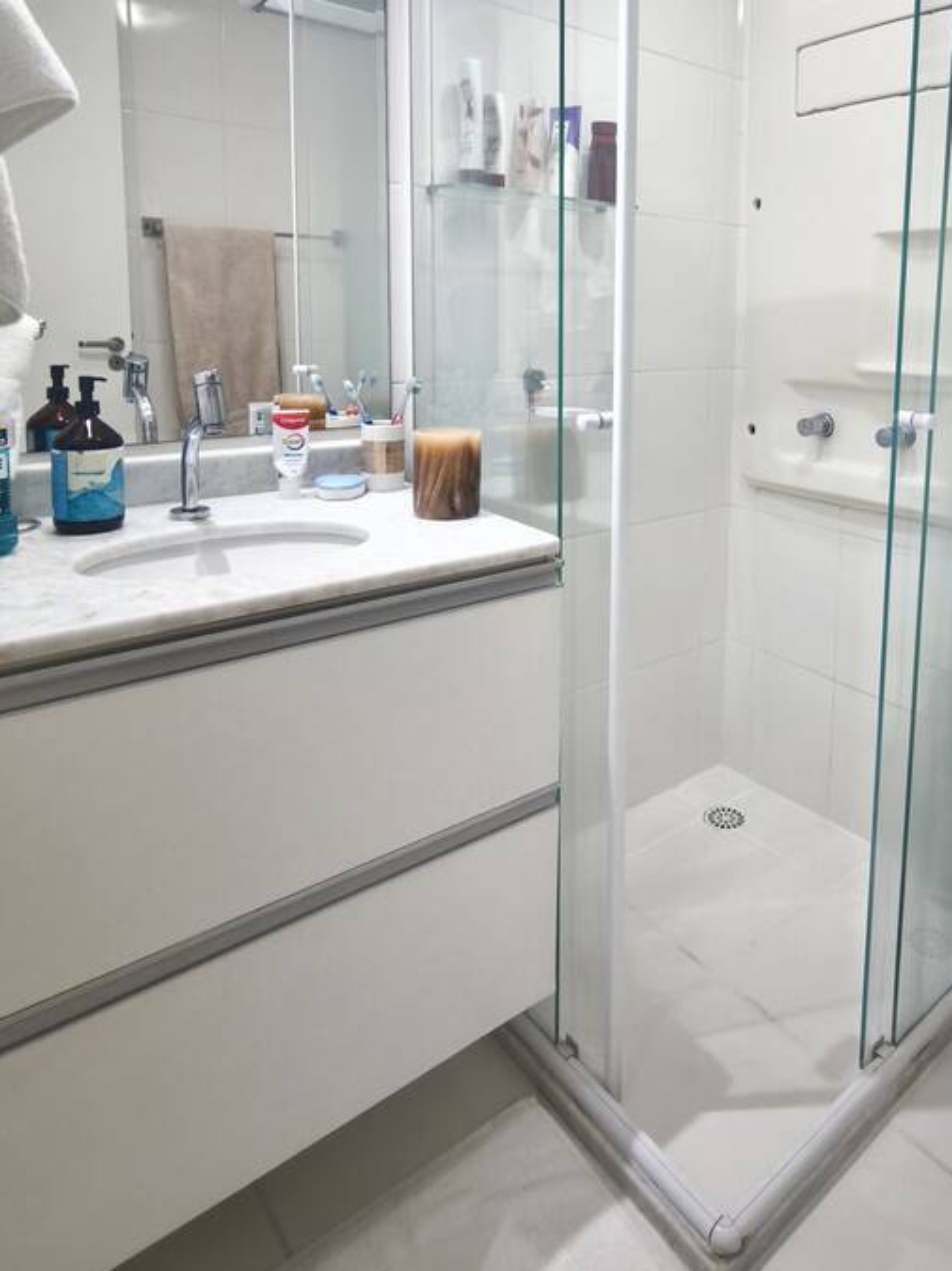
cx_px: 683
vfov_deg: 69.1
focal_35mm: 24
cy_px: 399
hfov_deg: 54.8
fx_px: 880
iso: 250
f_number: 2.2
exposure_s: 1/30
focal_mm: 1.91
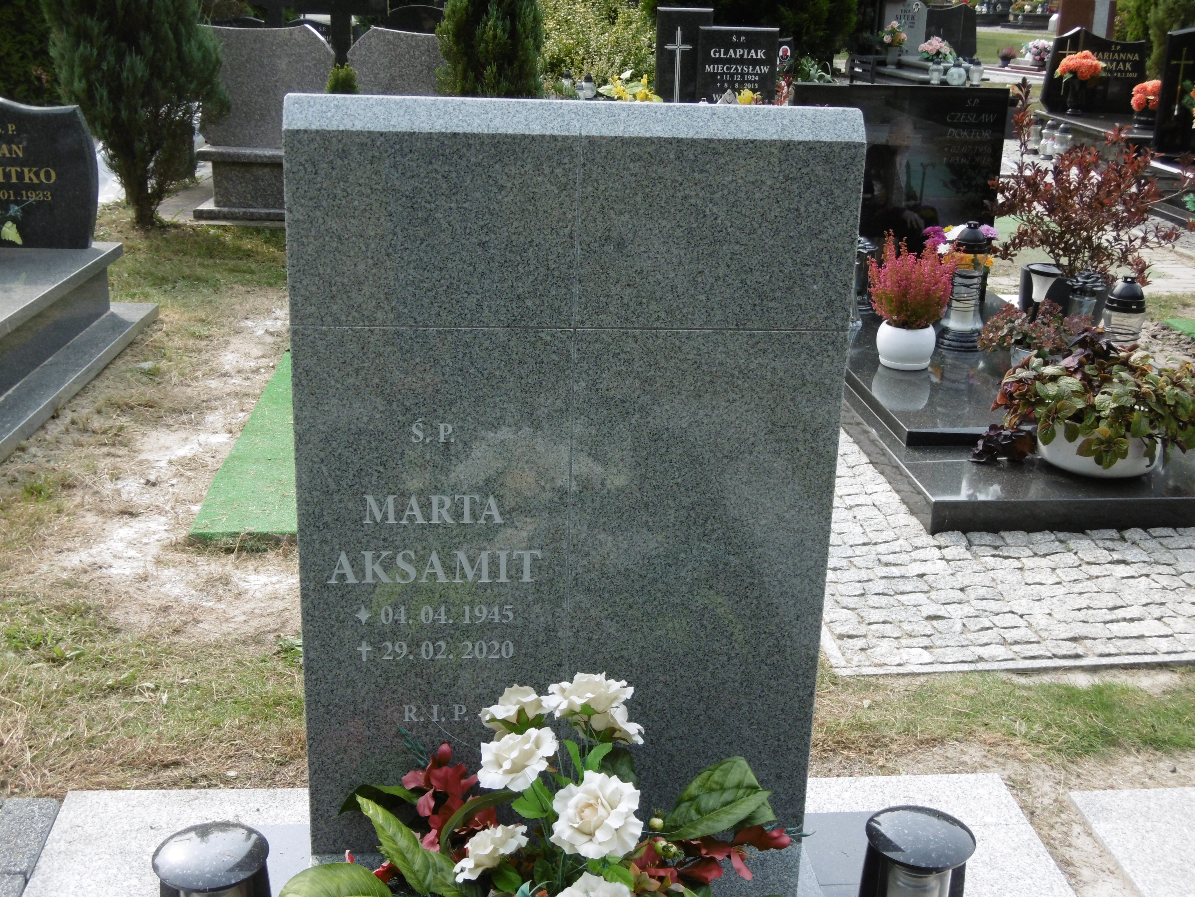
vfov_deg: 33.6
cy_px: 448
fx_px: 1484
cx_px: 598
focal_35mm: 43
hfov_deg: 43.9
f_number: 3.8
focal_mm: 7.7
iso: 100
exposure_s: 1/250
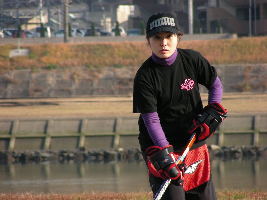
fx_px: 2931
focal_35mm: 380
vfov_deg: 3.9
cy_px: 100
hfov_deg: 5.2
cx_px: 134
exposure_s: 1/176
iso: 50
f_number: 4
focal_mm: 63.3
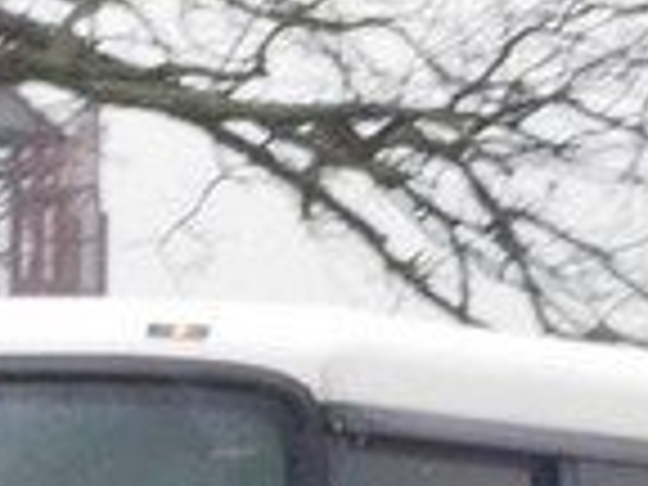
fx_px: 13104
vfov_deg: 2.1
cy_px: 740
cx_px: 662
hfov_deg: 2.8
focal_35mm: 700
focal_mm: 20
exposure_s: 1/250
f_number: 4.9
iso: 400
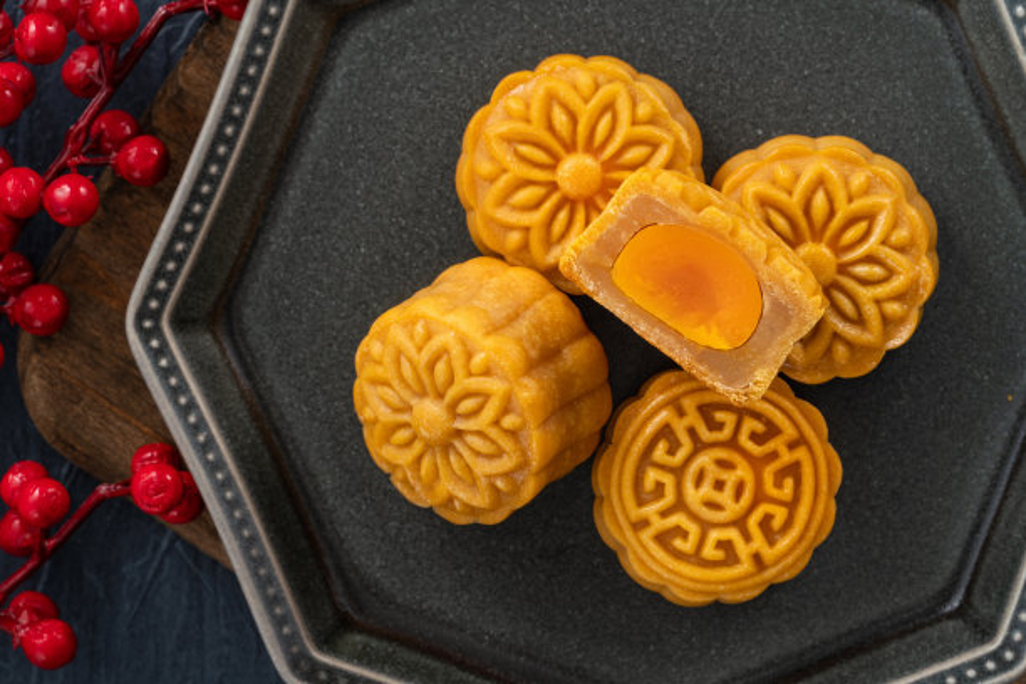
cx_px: 513
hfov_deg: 10.1
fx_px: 5785
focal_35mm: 203
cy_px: 342
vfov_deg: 6.8
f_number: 14
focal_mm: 203
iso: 100
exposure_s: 1/125
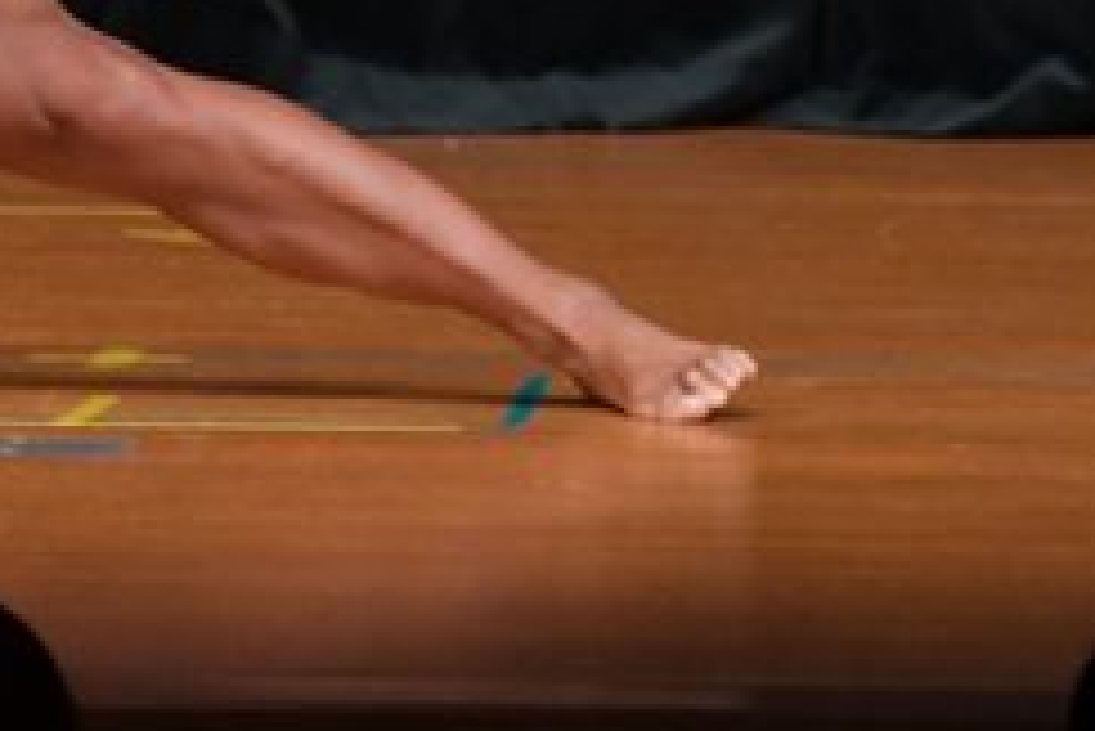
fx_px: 30403
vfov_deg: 1.4
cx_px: -222
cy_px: -372
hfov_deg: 2.1
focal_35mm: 999
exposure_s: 1/400
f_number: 5.6
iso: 4000
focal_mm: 210
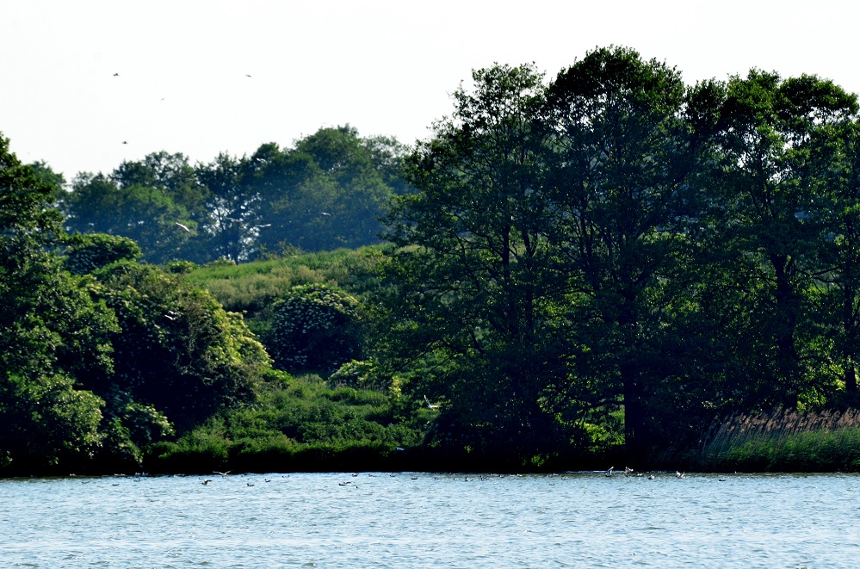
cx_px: 430
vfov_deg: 3.0
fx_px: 10724
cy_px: 284
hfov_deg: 4.6
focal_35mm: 450
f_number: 10
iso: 400
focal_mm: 300
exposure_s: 1/500
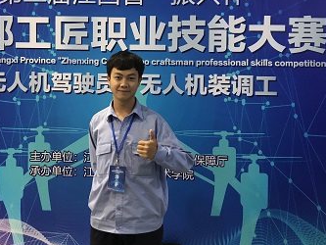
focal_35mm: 42
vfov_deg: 34.0
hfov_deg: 44.5
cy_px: 78
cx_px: 124
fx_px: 396
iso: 100
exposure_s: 1/5
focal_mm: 4
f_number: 1.8
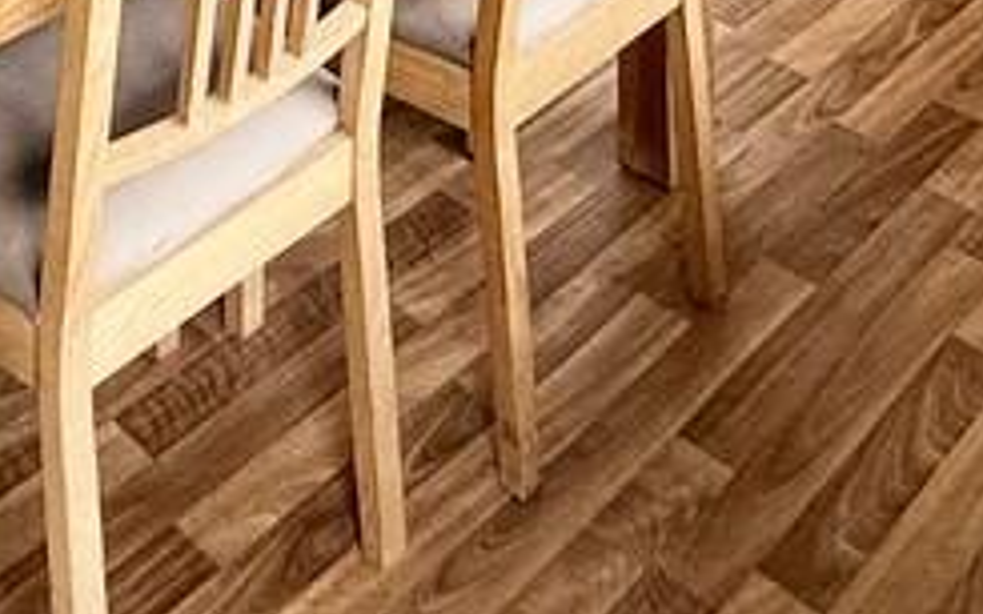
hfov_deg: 32.2
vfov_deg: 13.9
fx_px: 1661
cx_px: 762
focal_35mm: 62
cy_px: -895
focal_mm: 2.22
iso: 125
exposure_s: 1/99
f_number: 2.2
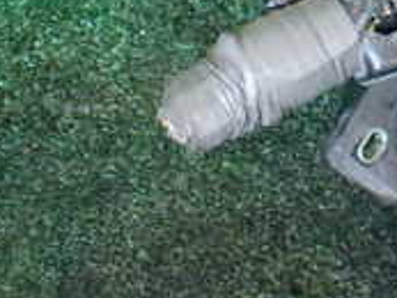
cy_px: -138
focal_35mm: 104
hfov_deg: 16.4
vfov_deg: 13.5
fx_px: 1194
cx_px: 675
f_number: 2.3
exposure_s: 1/100
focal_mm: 5.4
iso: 800
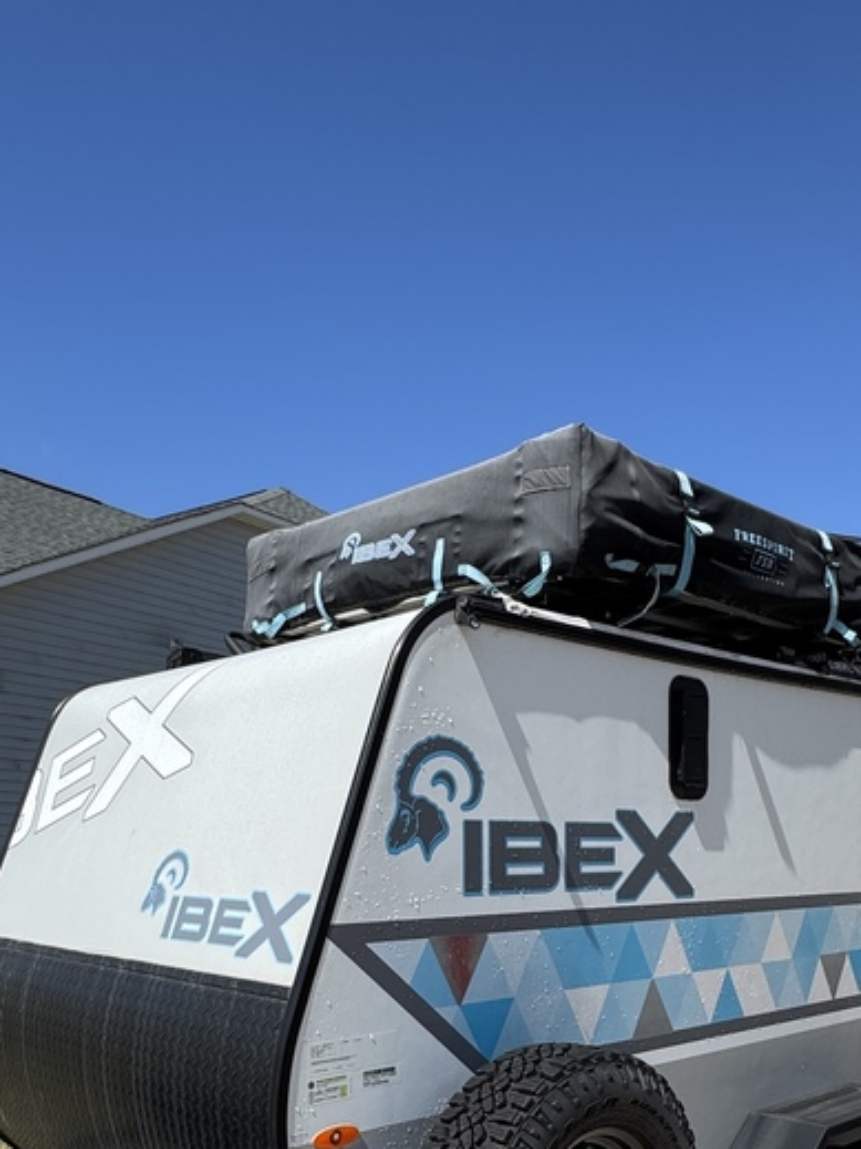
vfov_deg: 57.8
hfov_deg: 50.6
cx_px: 299
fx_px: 896
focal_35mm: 27
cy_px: 994
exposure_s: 1/1927
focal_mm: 2.22
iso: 50
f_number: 2.2
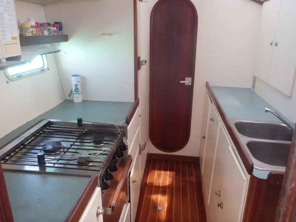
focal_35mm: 28
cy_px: 111
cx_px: 148
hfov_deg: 63.4
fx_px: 239
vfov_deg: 49.7
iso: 200
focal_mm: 5
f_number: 3.9
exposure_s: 1/30
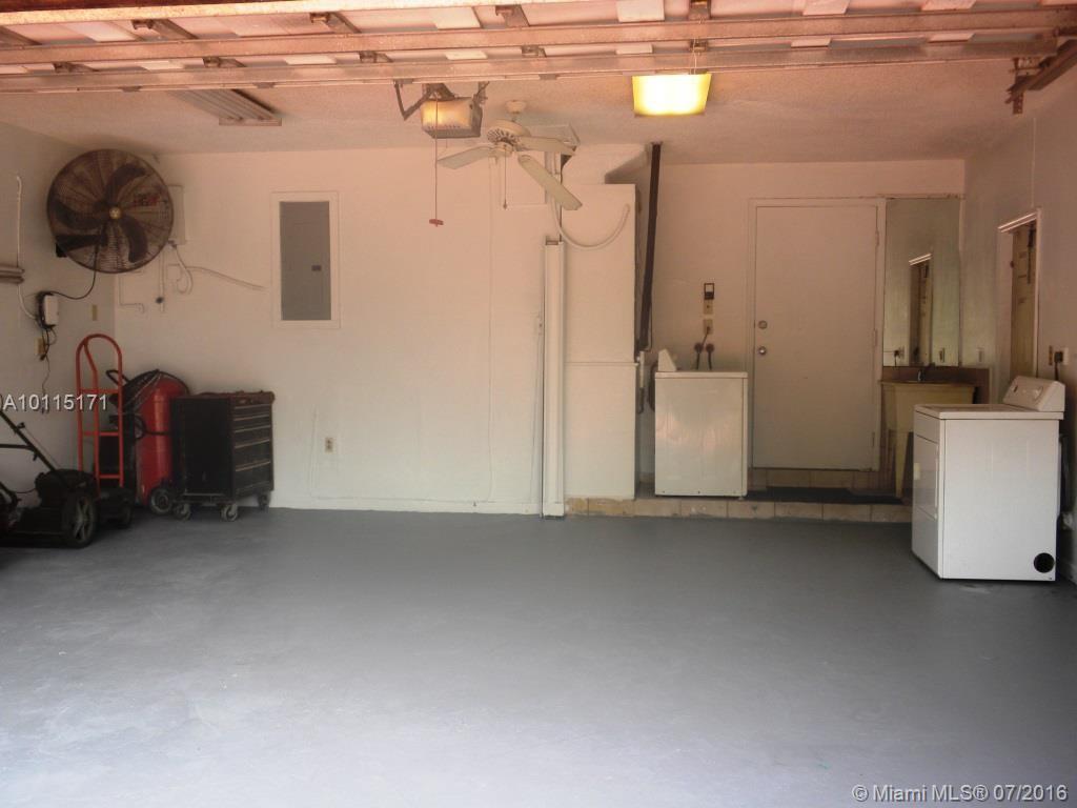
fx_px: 1151
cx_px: 538
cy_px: 404
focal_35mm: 37
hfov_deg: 50.1
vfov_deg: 38.7
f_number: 3.5
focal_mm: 6.6
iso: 72
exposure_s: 1/51.5
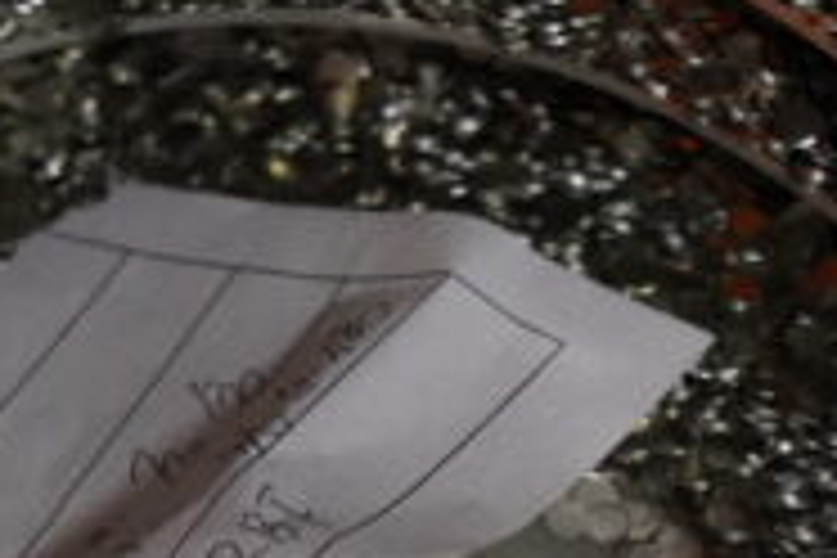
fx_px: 3720
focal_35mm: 160
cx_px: 126
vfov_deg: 8.4
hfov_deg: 12.8
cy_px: 803
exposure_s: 1/100
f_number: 4
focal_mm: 29
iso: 1250
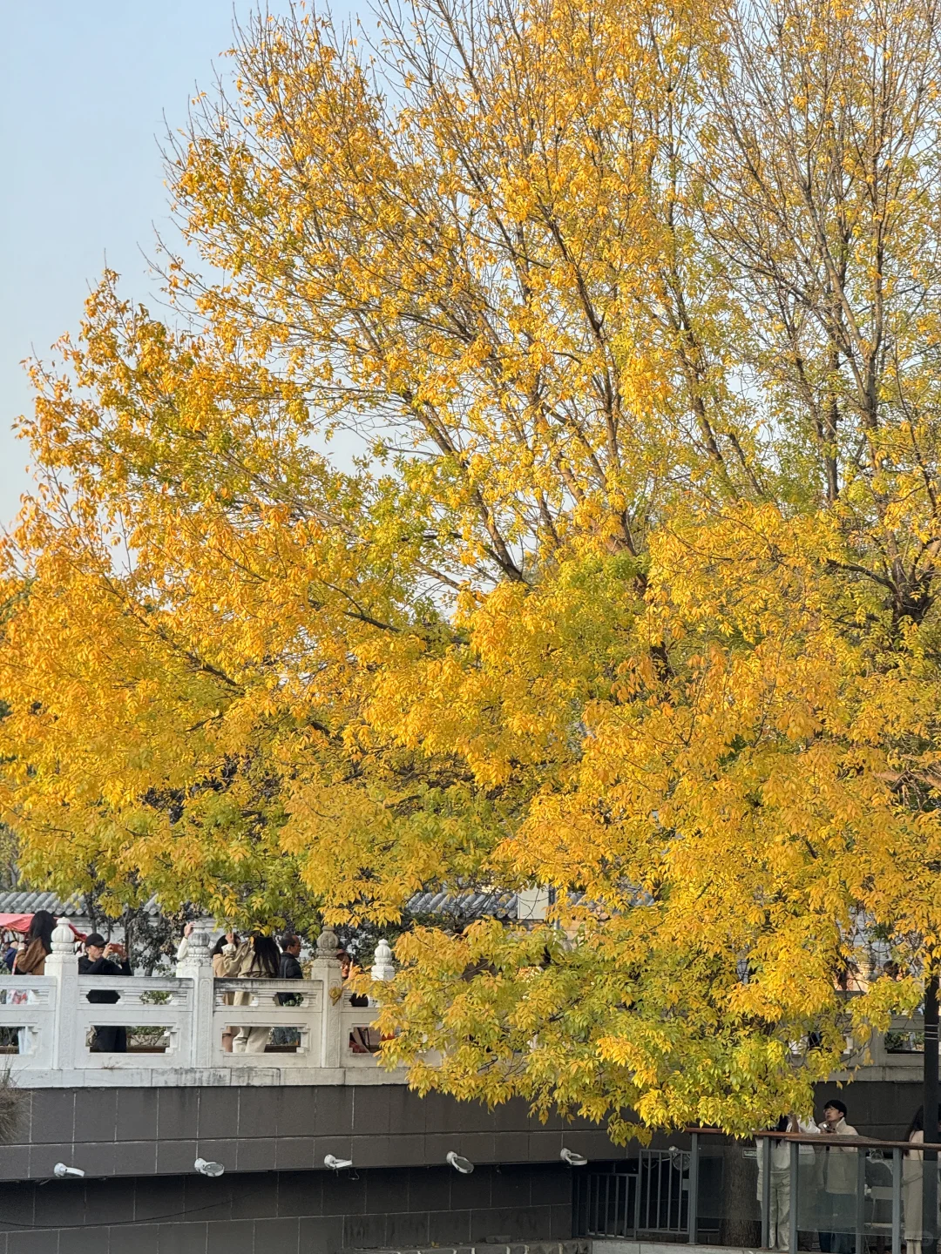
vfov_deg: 16.4
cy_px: 627
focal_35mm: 120
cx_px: 470
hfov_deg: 12.3
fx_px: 4349
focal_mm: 15.66
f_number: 2.8
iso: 50
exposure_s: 1/102
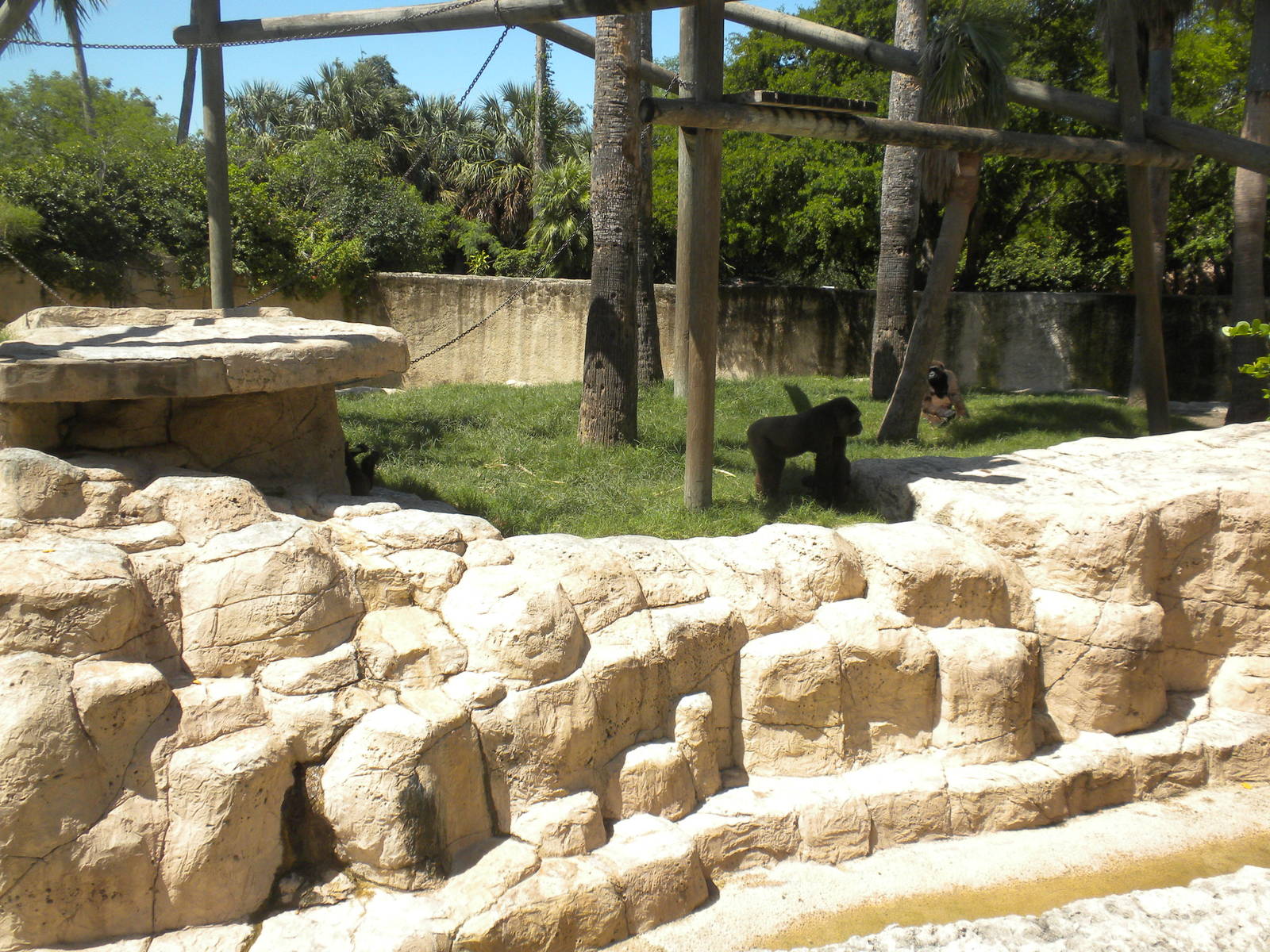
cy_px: 476
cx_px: 635
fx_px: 1357
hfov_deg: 50.1
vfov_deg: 38.7
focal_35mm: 37
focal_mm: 6.6
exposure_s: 1/127
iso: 90
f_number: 10
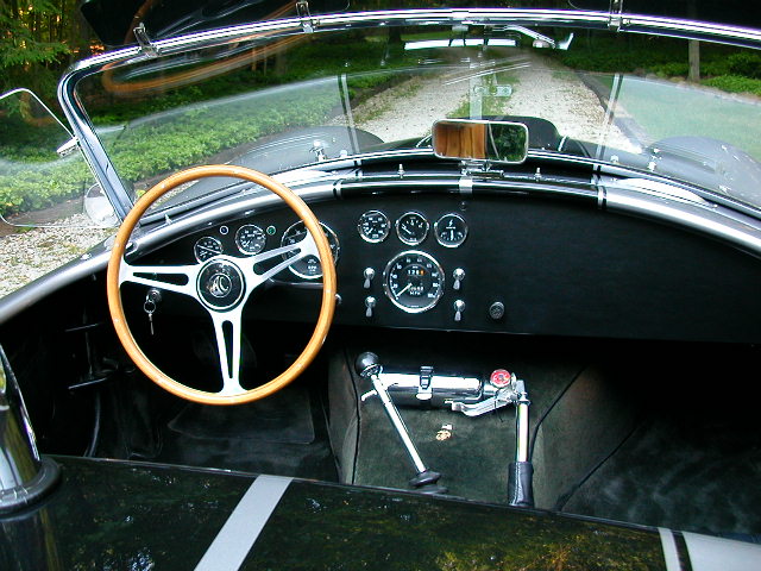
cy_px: 286
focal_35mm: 37
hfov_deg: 50.1
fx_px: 813
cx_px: 380
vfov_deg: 38.7
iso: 100
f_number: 2.7
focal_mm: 5.6
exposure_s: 1/51.4
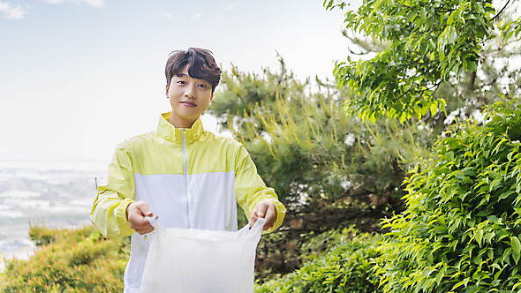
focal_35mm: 49
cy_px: 129
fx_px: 677
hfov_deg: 42.1
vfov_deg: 24.4
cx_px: 263
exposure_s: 1/125
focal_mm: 46
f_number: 2.8
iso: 100
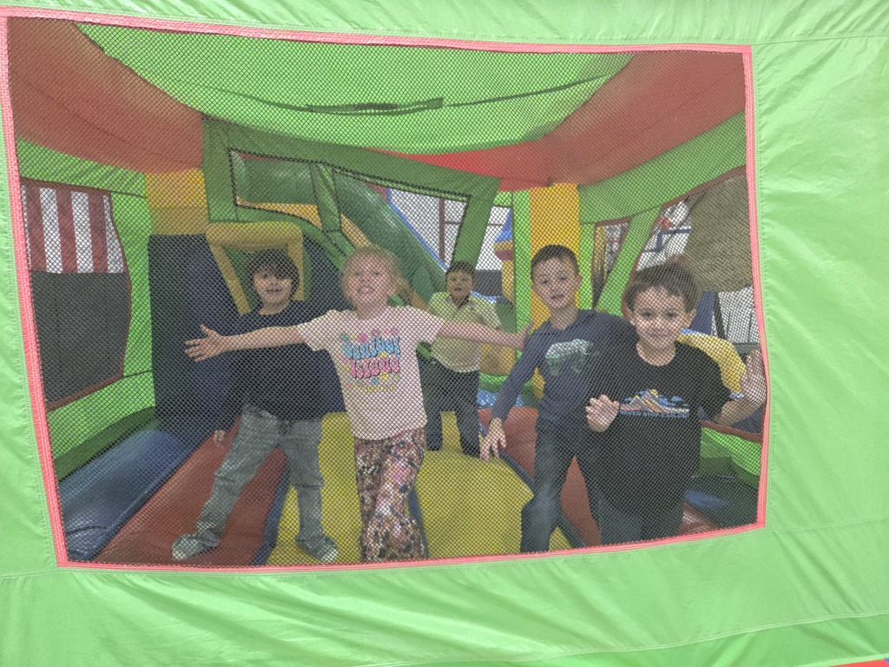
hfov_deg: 73.9
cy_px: 334
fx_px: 591
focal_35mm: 23
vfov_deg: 58.9
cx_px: 444
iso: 800
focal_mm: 5.4
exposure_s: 1/120
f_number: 1.8
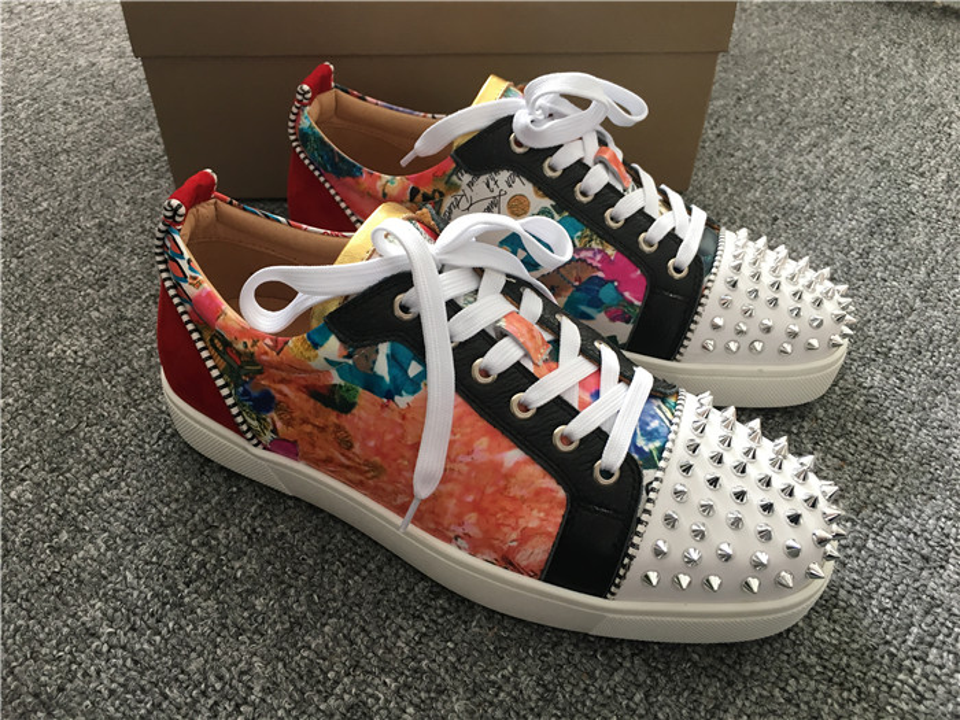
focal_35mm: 29
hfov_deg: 61.7
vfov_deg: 48.2
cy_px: 360
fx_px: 804
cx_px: 480
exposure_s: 1/33
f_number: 2.2
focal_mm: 4.15
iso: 100
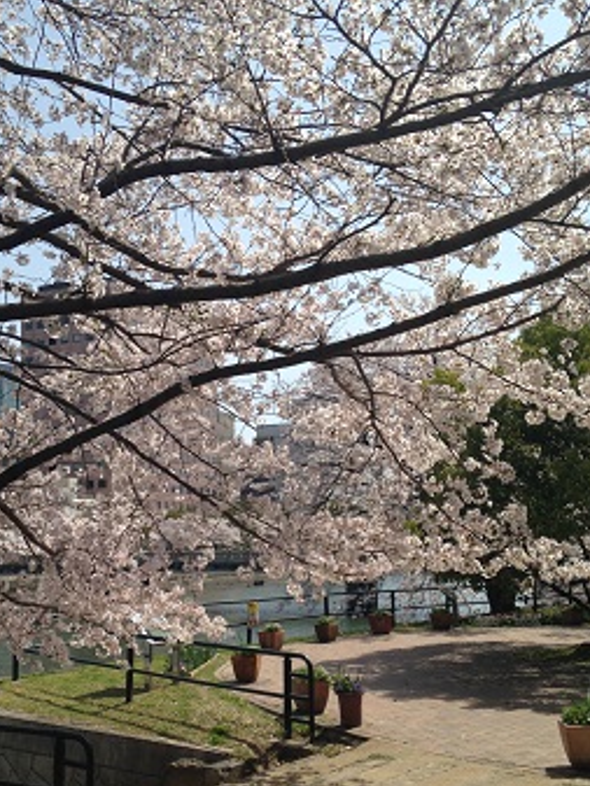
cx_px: 226
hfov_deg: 30.8
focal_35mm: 47
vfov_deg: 40.3
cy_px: 469
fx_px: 1067
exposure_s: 1/2008
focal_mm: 4.12
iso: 50
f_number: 2.4
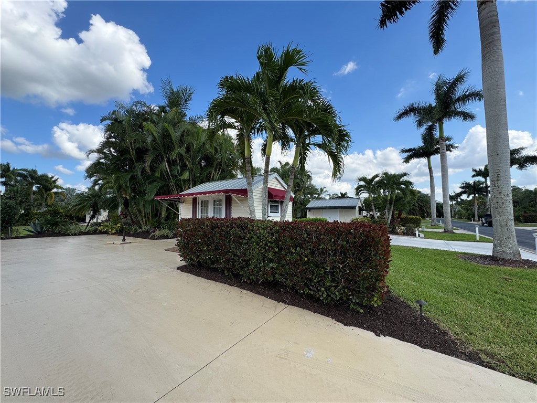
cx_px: 268
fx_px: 217
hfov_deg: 102.1
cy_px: 202
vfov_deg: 85.7
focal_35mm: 14
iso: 50
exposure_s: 1/641
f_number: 2.2
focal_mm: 2.22
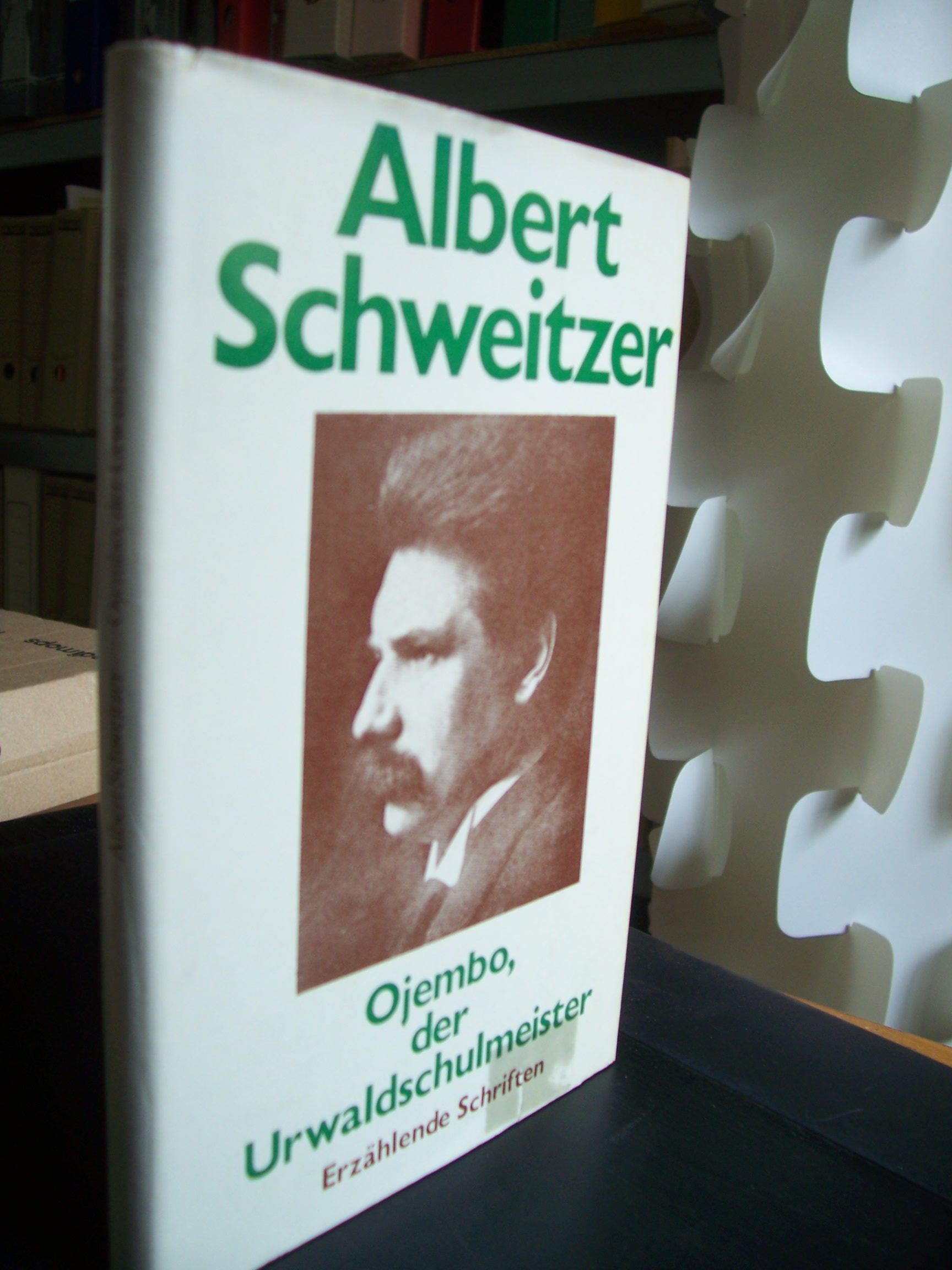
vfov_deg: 54.0
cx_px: 476
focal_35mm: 34
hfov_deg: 41.8
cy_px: 635
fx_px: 1247
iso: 80
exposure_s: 1/30
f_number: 2.7
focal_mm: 5.6
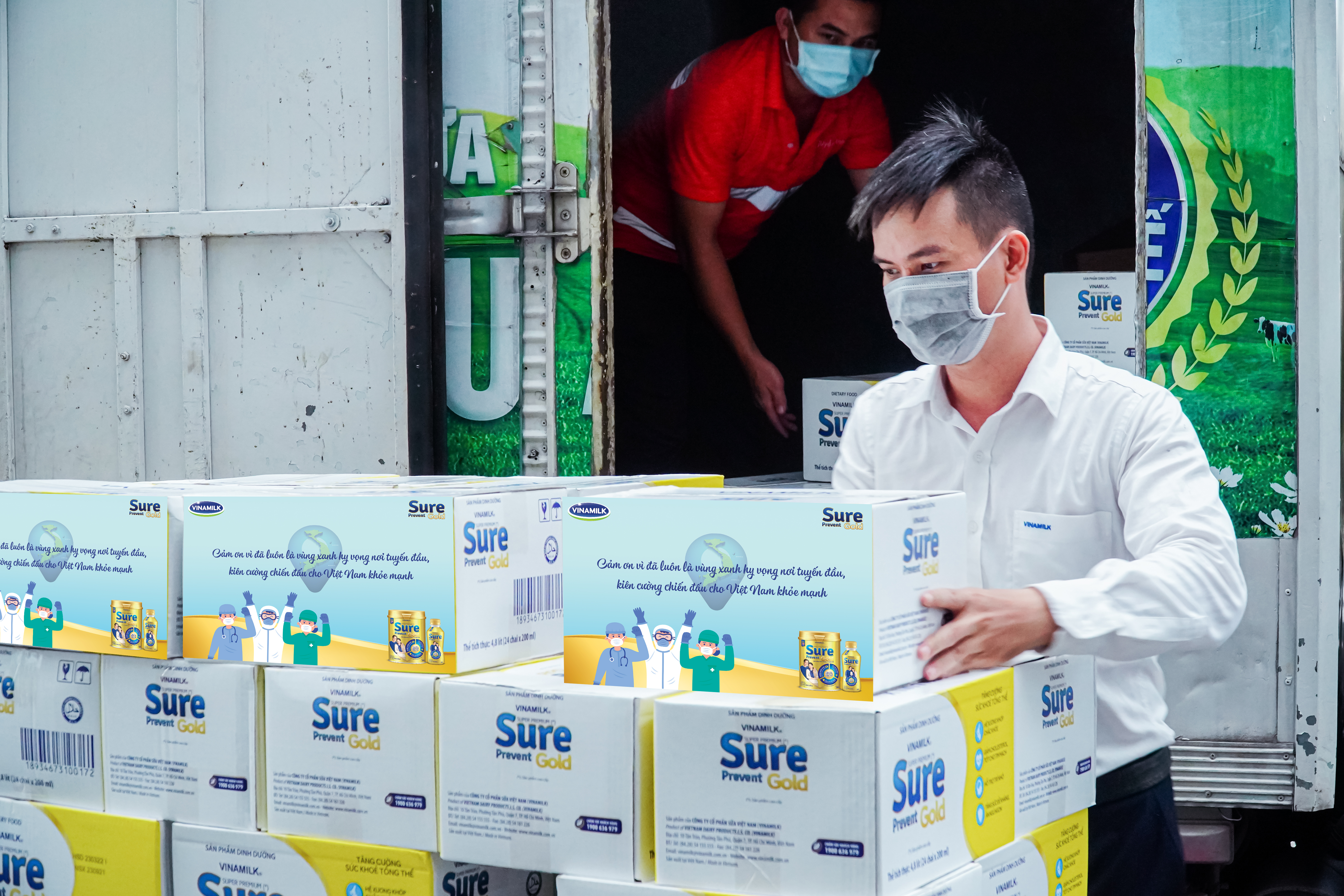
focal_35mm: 54
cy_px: 448
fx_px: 2016
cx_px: 672
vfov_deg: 25.1
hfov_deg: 36.9
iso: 2000
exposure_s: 1/80
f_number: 5
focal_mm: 36
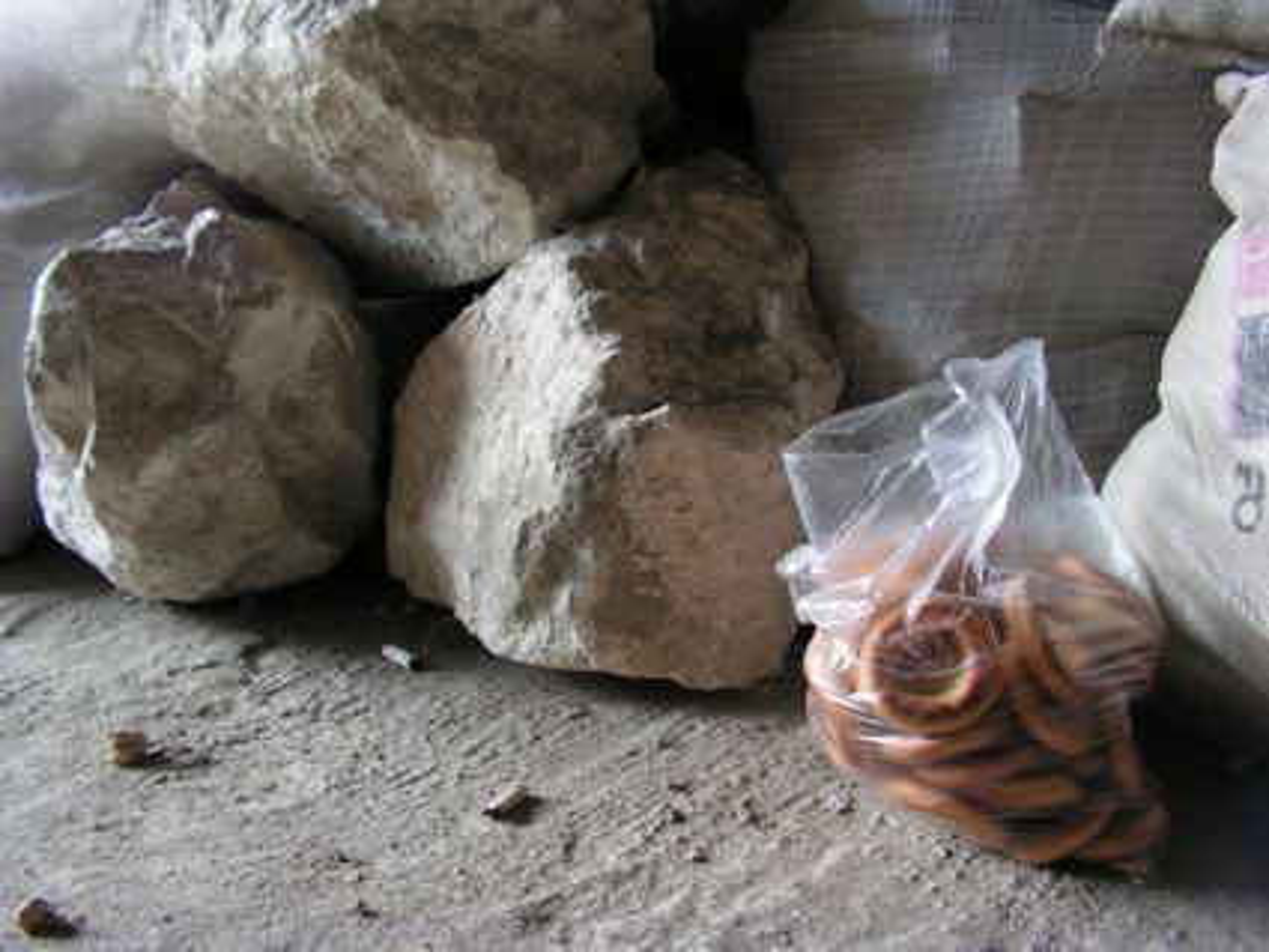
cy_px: 476
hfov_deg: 51.3
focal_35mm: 36
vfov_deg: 39.7
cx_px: 634
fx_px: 1320
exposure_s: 1/40
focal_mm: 6
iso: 160
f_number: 3.2
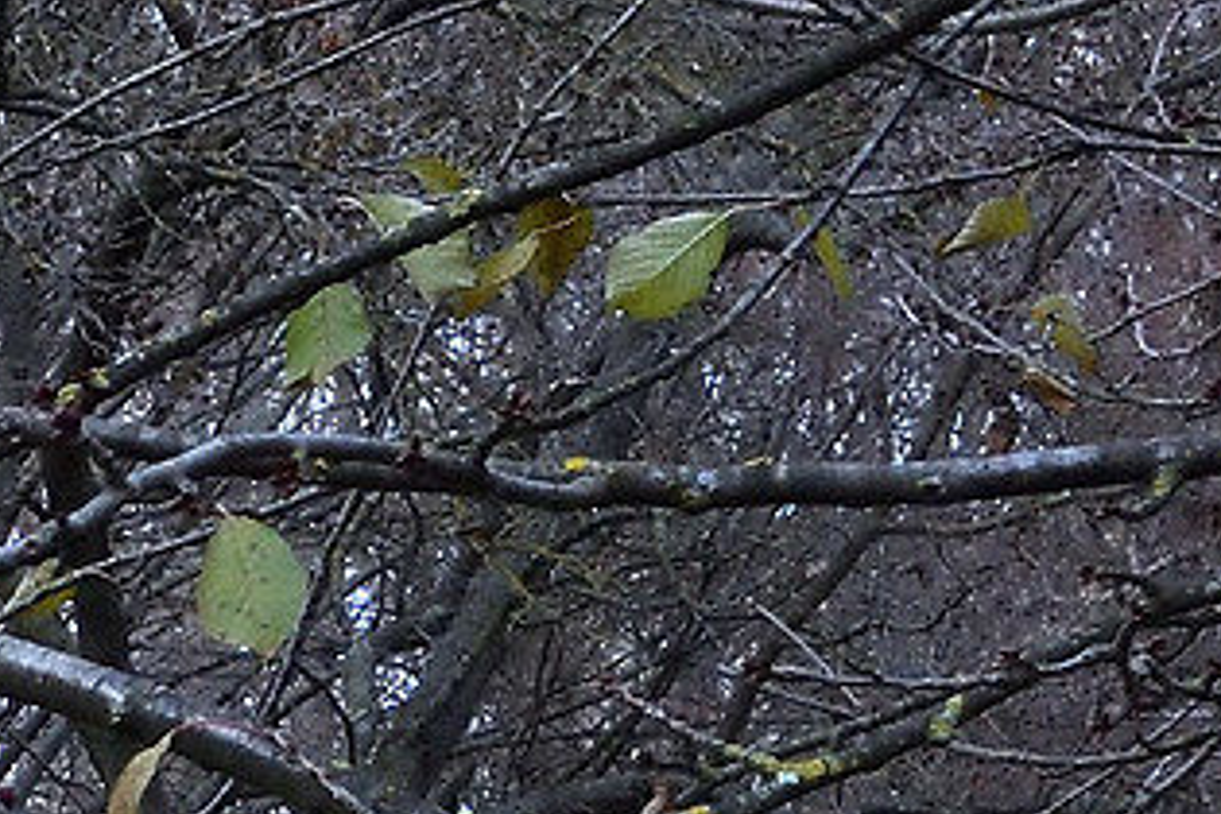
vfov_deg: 4.9
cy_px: 1636
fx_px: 9292
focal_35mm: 274
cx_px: -1667
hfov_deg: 7.1
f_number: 8
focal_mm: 24
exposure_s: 1/125
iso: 900
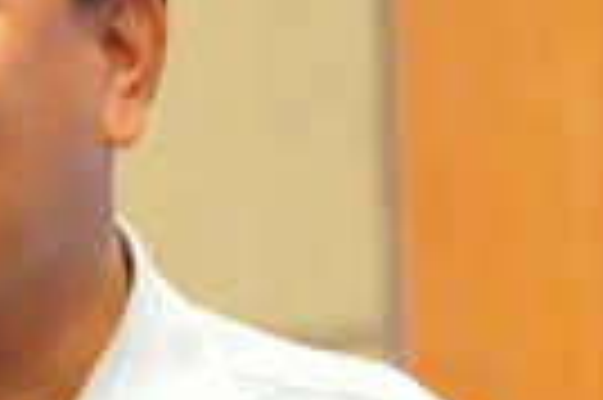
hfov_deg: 2.5
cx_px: -63
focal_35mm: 820
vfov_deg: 1.7
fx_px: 13712
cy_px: 497
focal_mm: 105
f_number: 4
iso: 6400
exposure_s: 1/160
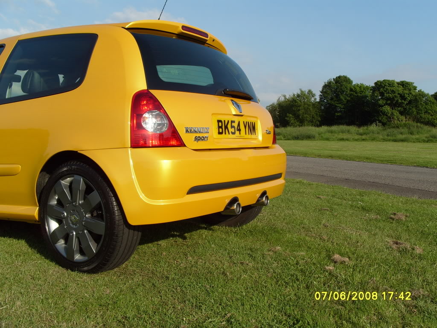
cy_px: 164
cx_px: 218
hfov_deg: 52.6
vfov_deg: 40.7
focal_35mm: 35
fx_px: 442
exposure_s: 1/500
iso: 80
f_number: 6.3
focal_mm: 7.8
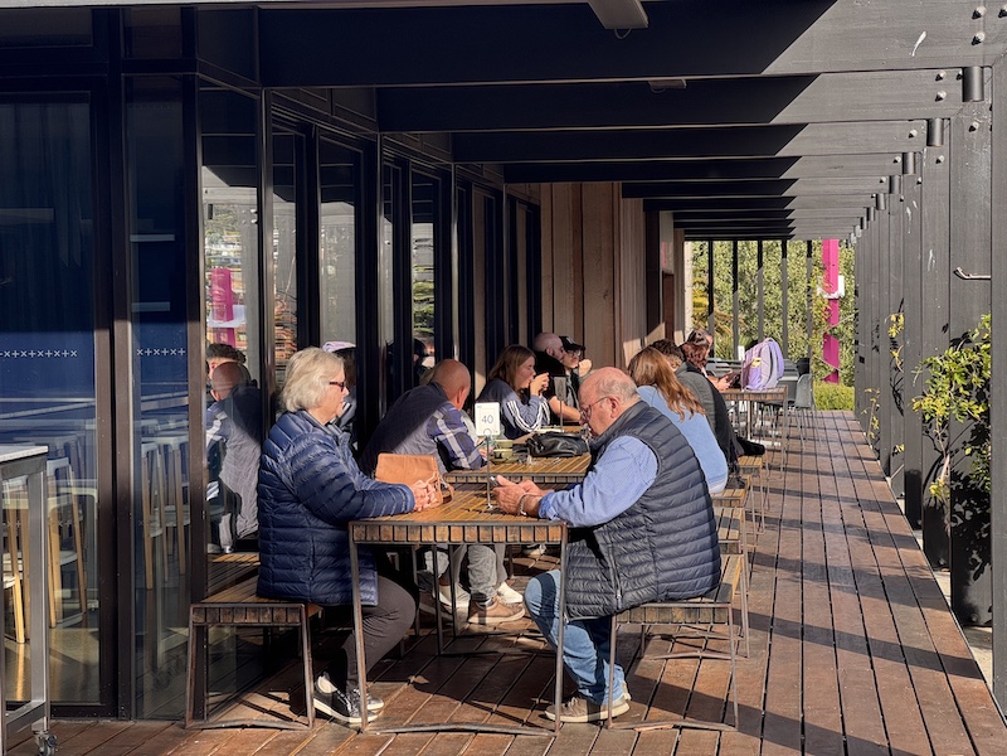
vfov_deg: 19.1
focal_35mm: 77
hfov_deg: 25.3
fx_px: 2240
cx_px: 504
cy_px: 378
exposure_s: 1/187
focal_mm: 9
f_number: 2.8
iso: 25
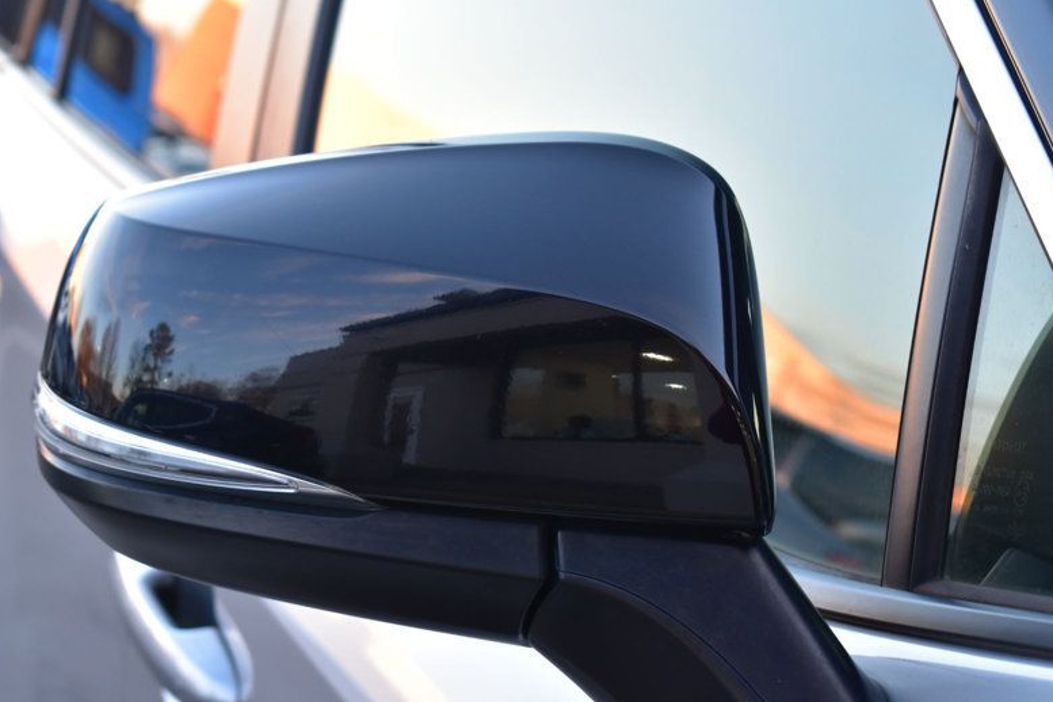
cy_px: 393
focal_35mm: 109
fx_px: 3178
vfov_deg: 12.6
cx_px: 432
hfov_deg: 18.8
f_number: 7.1
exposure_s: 1/25
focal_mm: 55
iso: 400
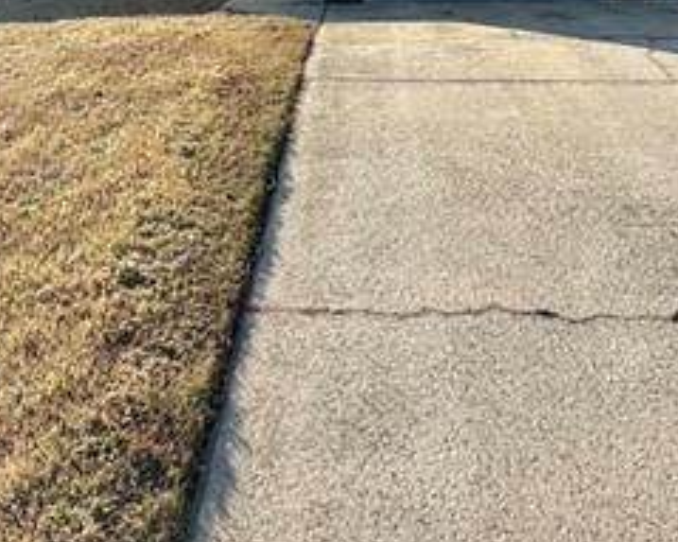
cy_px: -304
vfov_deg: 24.8
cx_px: 326
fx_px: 883
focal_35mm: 44
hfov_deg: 42.0
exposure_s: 1/2053
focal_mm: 2.22
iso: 50
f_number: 2.2
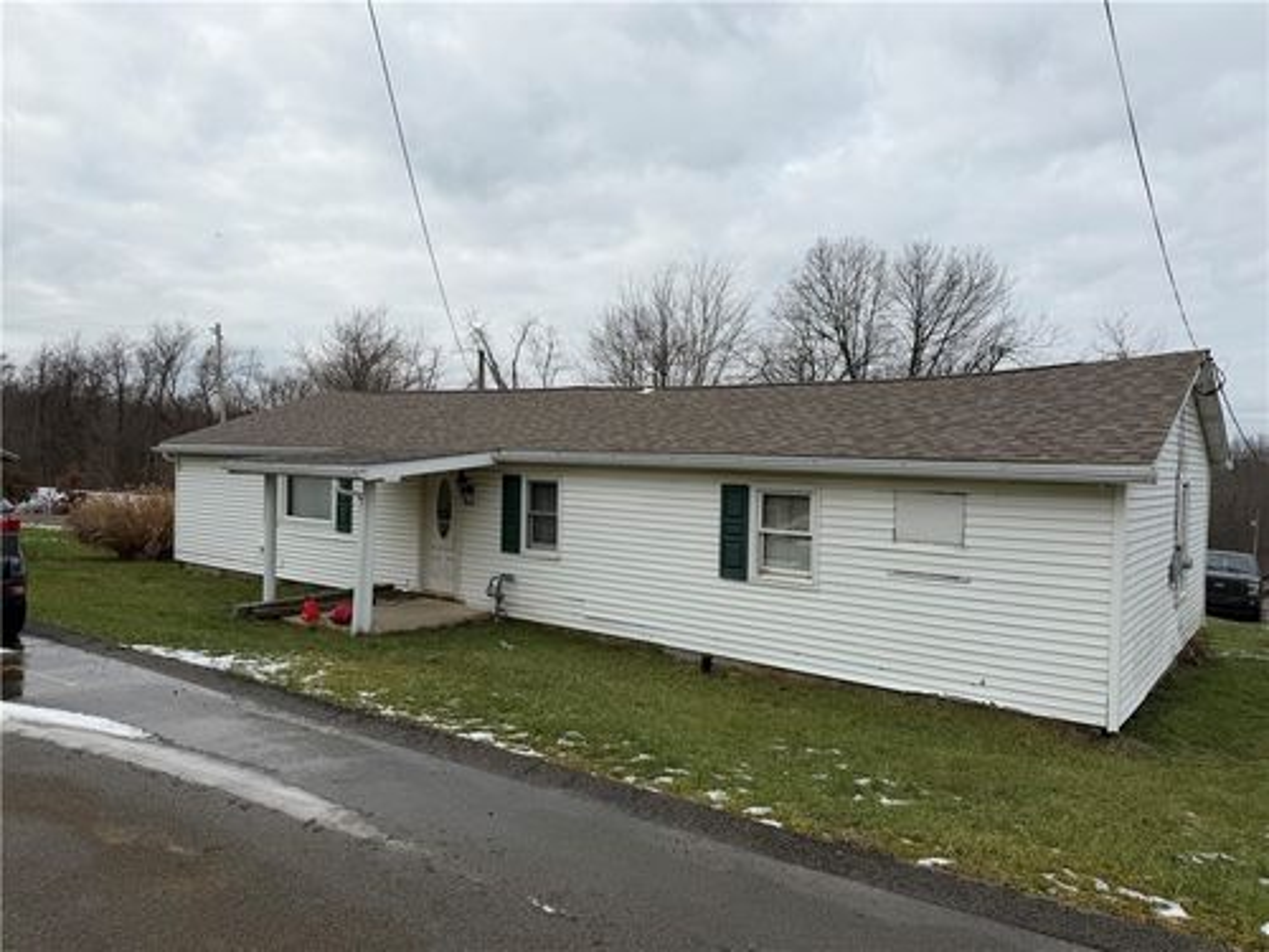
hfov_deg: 71.6
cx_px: 634
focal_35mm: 24
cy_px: 476
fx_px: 880
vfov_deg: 56.8
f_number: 1.78
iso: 80
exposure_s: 1/3279
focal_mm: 6.76
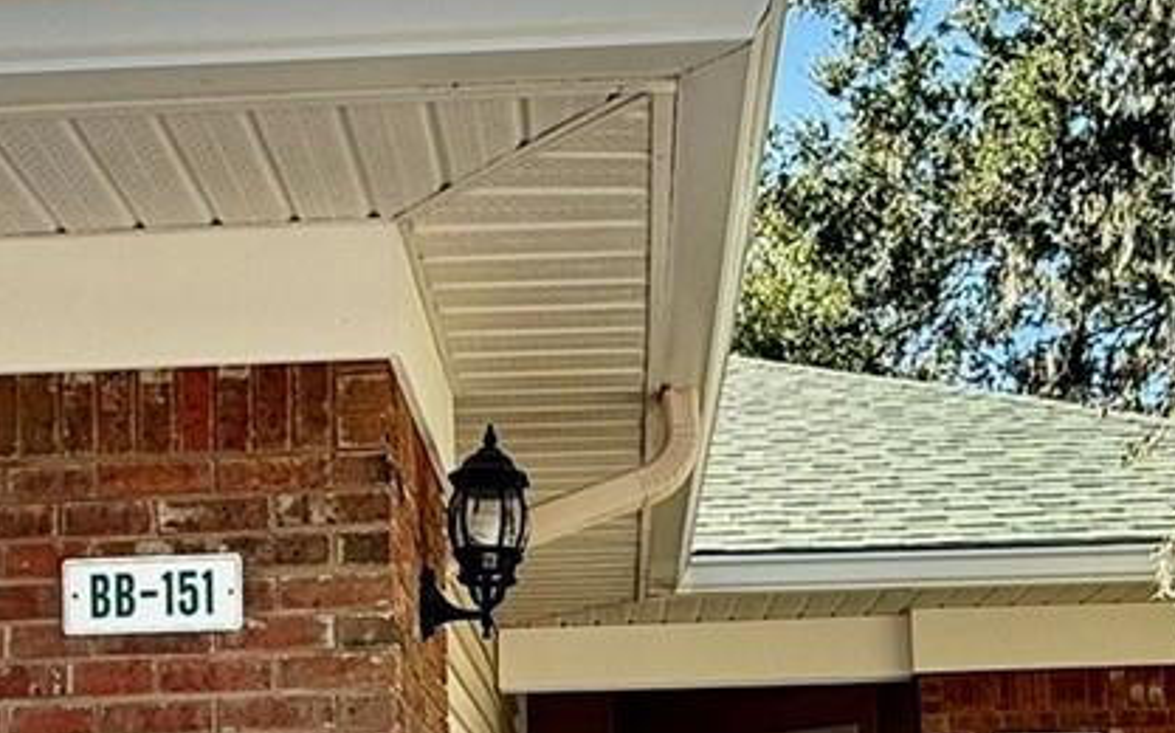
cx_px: 516
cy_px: 846
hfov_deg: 35.7
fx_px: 1824
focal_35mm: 57
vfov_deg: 21.3
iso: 50
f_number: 2.2
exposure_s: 1/301
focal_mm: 2.22
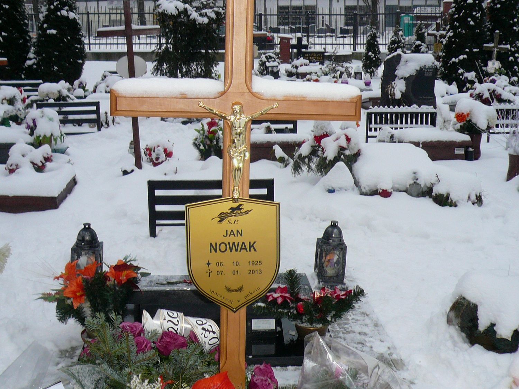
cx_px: 260
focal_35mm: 48
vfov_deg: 30.3
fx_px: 720
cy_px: 194
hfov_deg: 39.7
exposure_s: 1/200
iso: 100
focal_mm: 5.2
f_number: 2.9
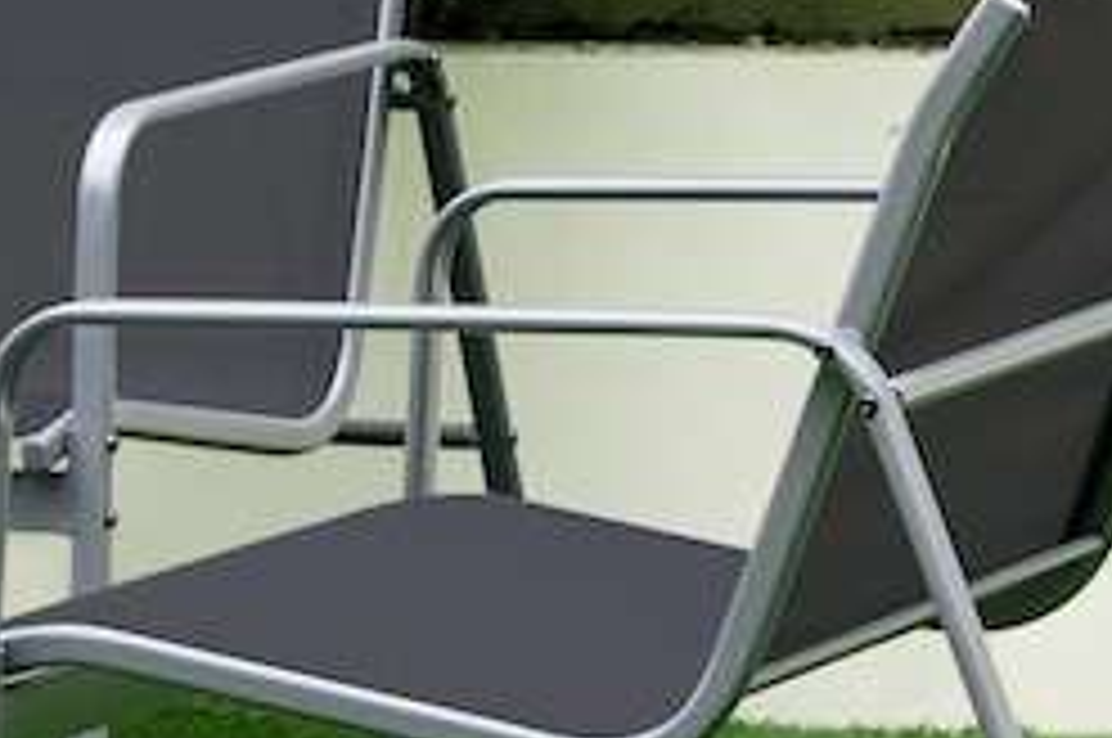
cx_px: -585
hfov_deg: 5.3
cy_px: 50
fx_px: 11815
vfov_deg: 3.6
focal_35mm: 383
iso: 200
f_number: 7.1
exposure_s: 1/100
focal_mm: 70
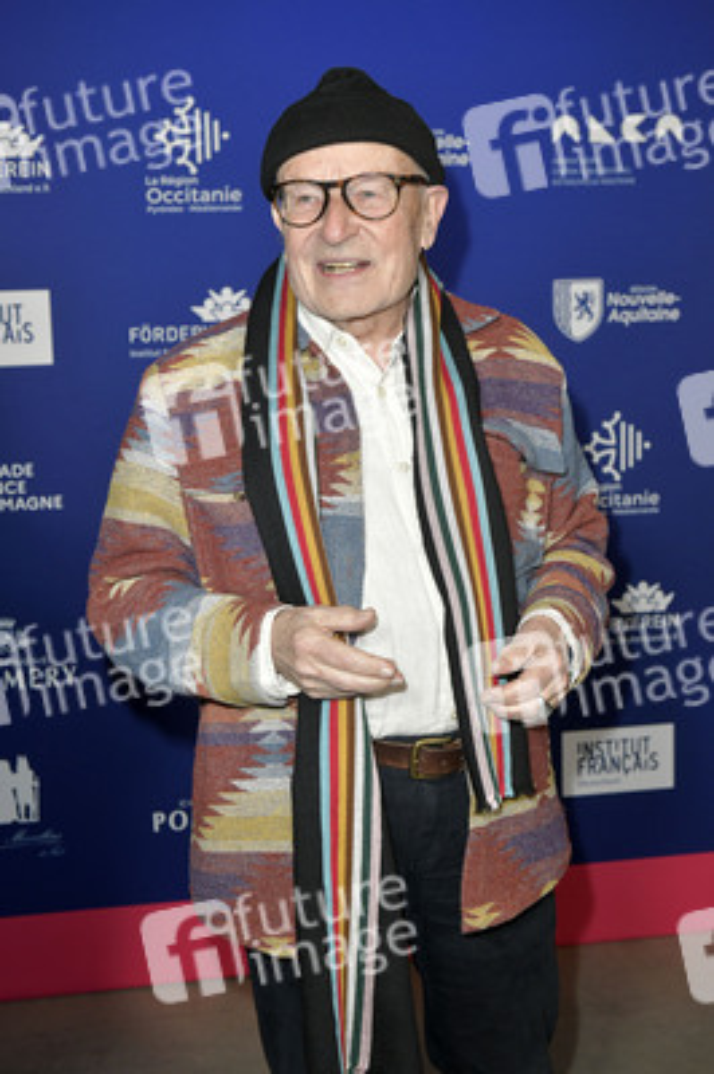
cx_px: 357
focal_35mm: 50
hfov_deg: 26.9
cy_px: 537
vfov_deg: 39.6
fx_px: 1490
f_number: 5.6
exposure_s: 1/200
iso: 2000
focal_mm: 50
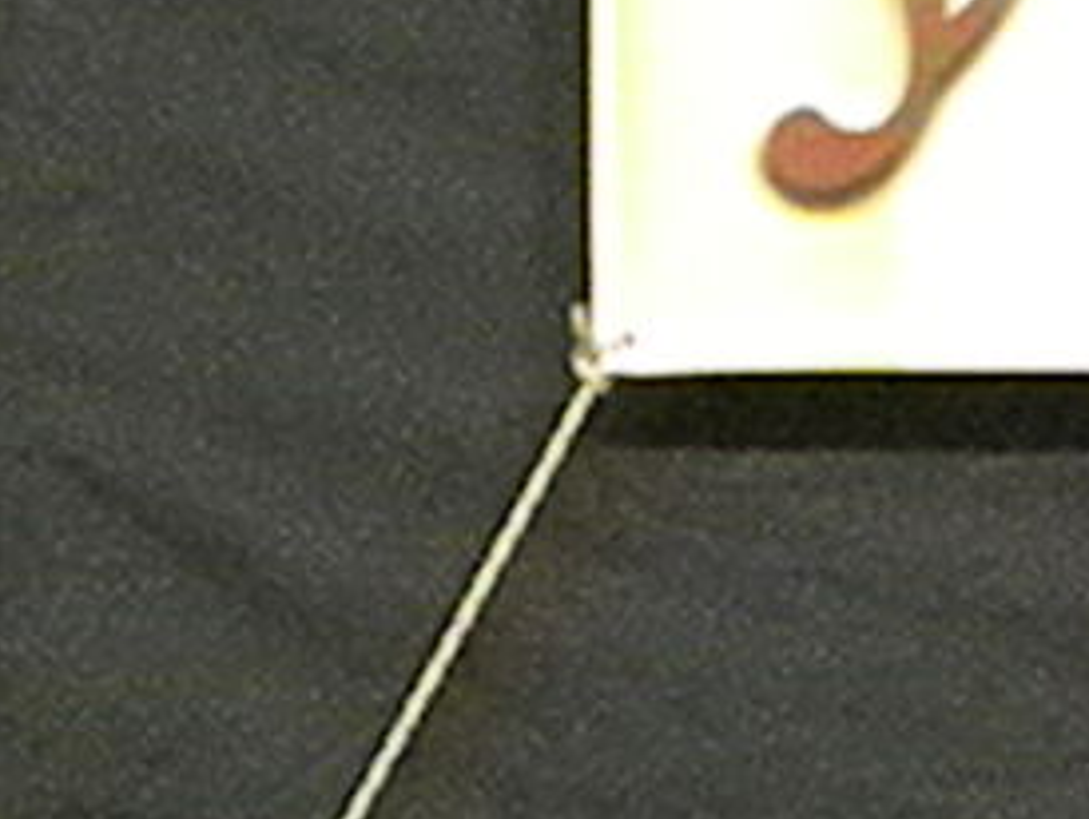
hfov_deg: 5.8
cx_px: 417
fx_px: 10769
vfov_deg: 4.3
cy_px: 1547
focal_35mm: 342
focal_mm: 12.2
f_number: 4.3
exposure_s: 1/47
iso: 3200
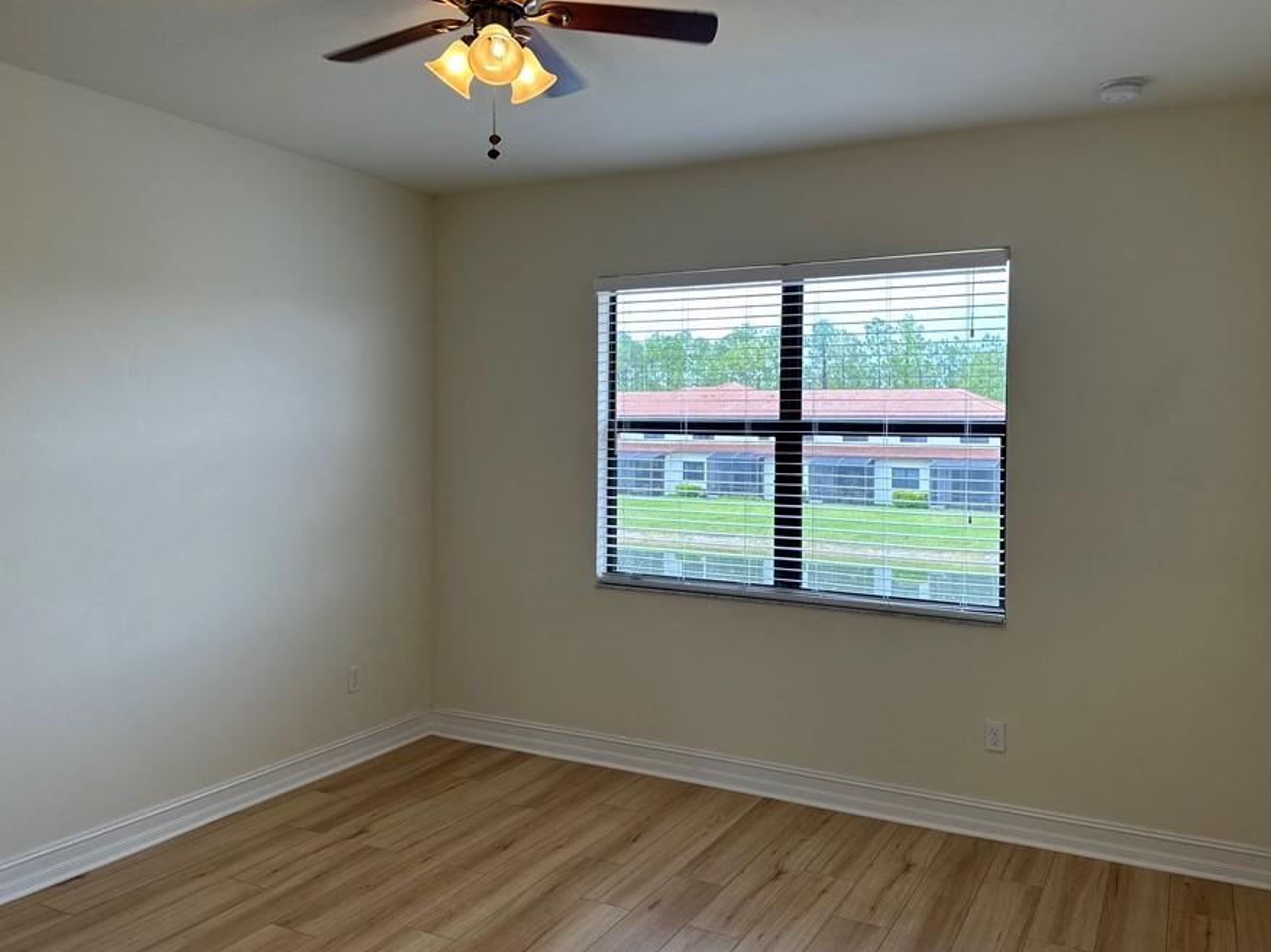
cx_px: 649
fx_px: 1028
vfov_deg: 49.6
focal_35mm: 28
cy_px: 422
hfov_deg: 63.5
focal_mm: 6.86
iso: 80
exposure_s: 1/162
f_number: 1.78
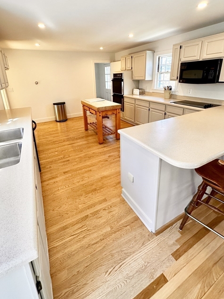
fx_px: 147
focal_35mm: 17
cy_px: 122
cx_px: 109
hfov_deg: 74.7
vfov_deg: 90.0
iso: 160
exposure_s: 1/120
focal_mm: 2.22
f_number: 2.2
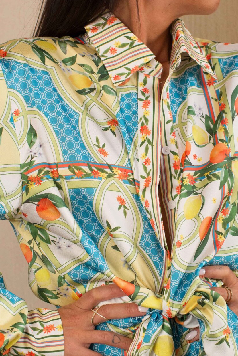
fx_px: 713
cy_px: 180
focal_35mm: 72
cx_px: 172
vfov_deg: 28.1
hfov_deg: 18.9
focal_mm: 35
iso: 800
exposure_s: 1/320
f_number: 5.6
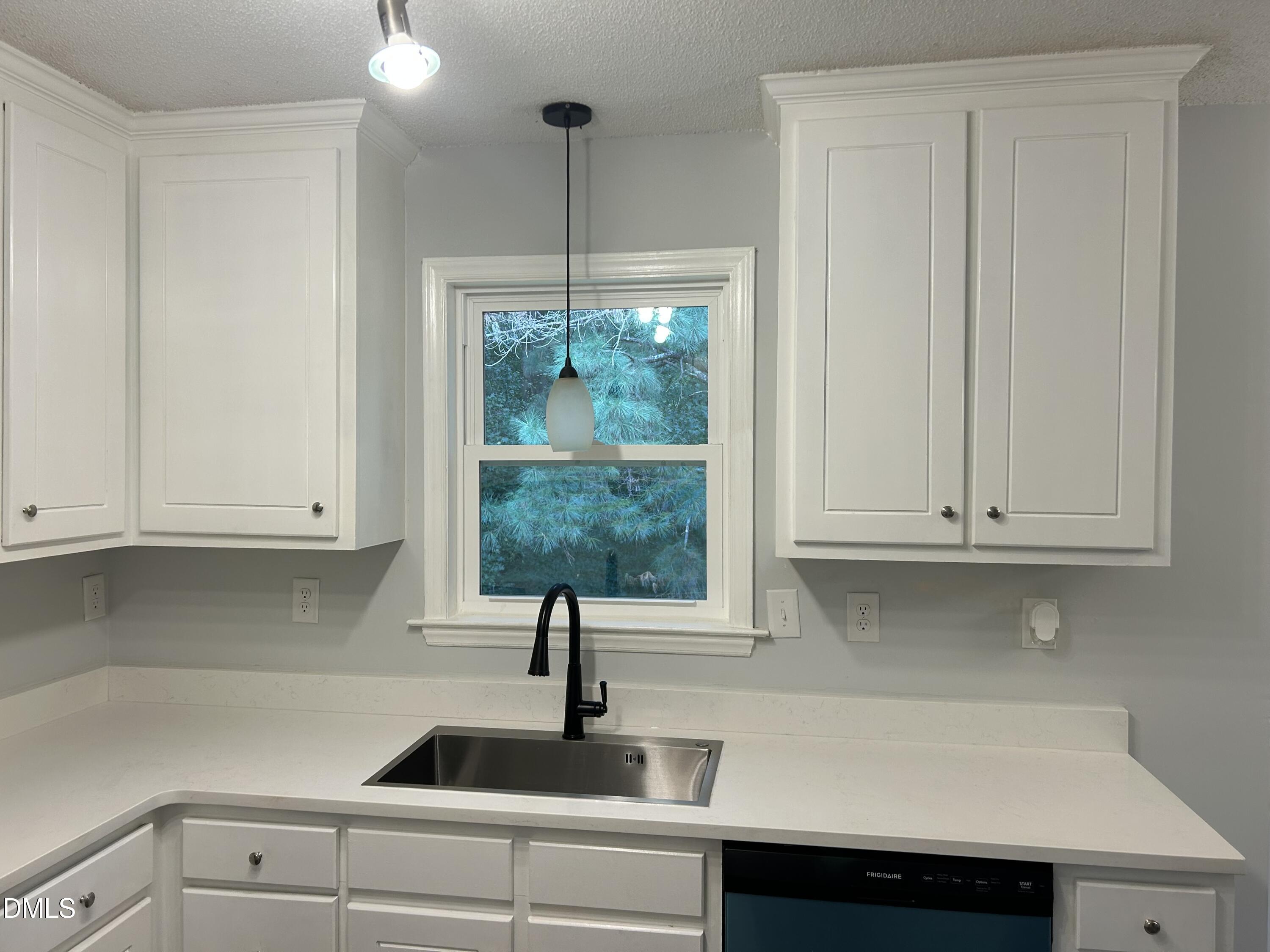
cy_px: 476
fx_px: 954
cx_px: 635
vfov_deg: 53.1
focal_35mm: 26
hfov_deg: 67.3
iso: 80
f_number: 1.5
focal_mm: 5.7
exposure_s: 1/120
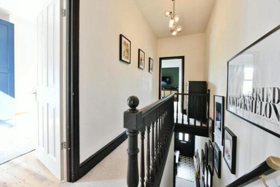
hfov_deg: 104.2
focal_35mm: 14
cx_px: 140
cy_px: 94
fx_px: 109
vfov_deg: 81.3
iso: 5600
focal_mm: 14
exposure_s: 1/15
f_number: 13
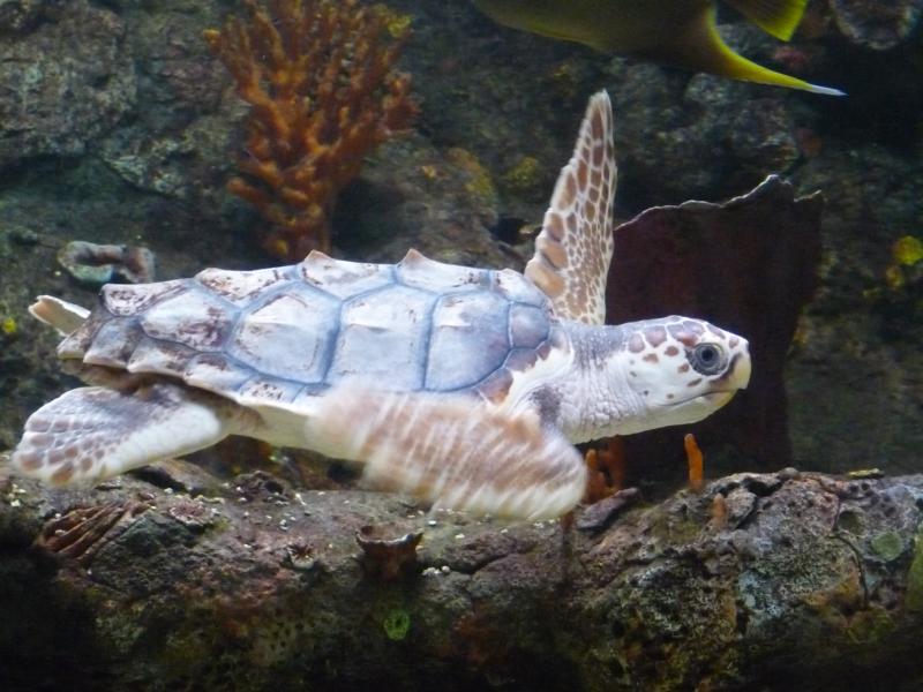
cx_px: 462
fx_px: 2853
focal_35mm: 107
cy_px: 346
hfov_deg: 18.4
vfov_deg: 13.8
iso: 800
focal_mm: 13.3
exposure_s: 1/40
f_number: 3.4
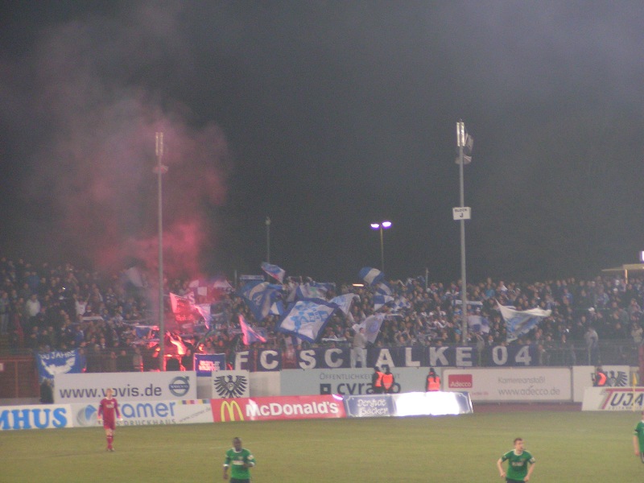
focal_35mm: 180
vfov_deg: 8.2
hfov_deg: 11.0
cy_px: 242
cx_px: 322
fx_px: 3349
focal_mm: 27.5
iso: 200
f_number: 3.5
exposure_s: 1/40
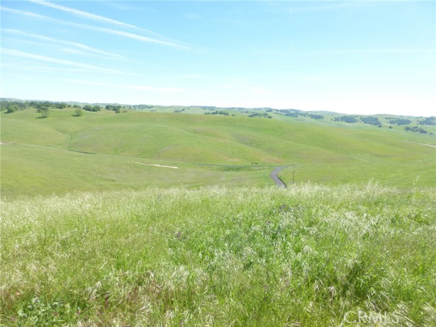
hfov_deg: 71.6
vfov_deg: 56.8
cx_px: 218
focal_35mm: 24
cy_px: 164
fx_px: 302
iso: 100
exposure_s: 1/400
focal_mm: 4.3
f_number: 4
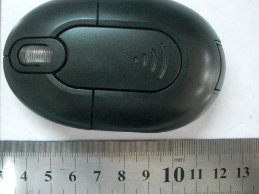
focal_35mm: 51
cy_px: 82
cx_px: 103
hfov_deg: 37.3
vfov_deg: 28.5
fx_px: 382
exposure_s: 1/40
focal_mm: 6.3
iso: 800
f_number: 2.8
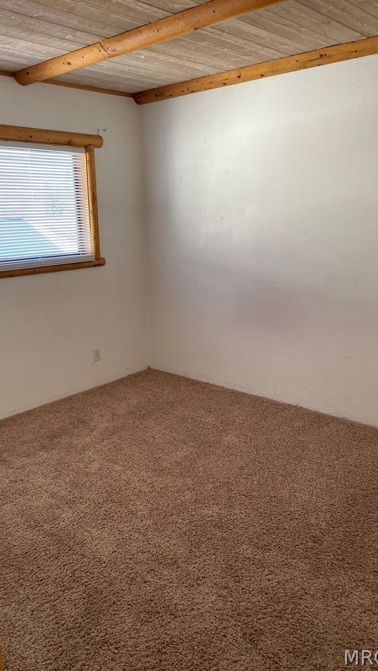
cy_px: 329
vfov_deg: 66.0
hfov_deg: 40.2
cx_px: 176
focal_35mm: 29
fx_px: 516
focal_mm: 4.2
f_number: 1.6
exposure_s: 1/121
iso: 100
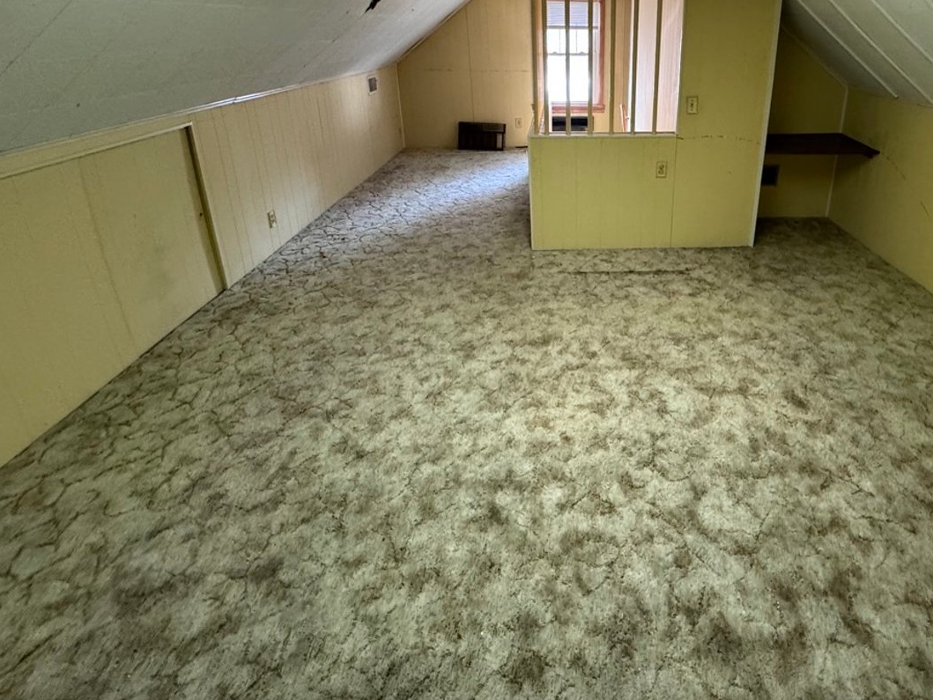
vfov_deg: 63.6
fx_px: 539
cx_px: 584
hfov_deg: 80.2
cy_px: 210
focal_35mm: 20
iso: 640
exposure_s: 1/60
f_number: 2.2
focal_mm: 2.22
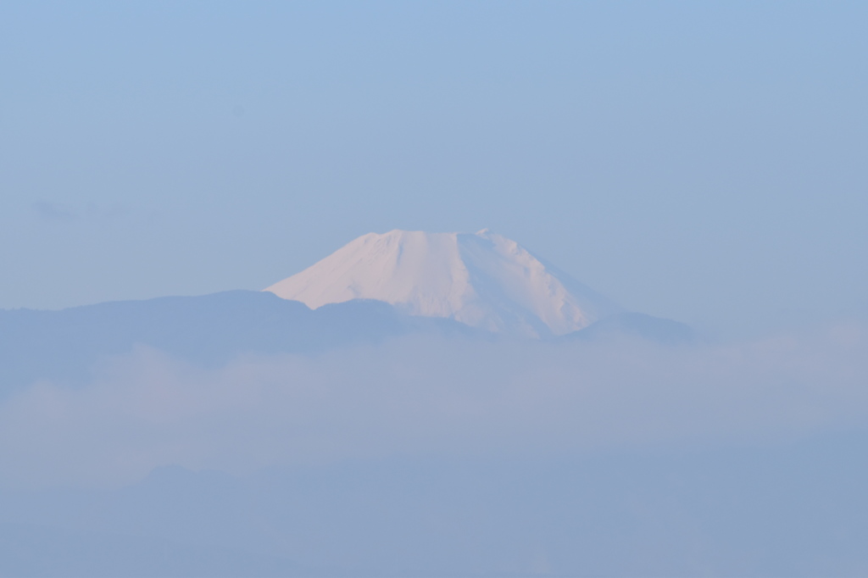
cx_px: 434
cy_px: 289
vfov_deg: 3.1
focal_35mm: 450
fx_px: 10846
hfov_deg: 4.6
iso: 320
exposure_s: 1/500
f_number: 11
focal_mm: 300
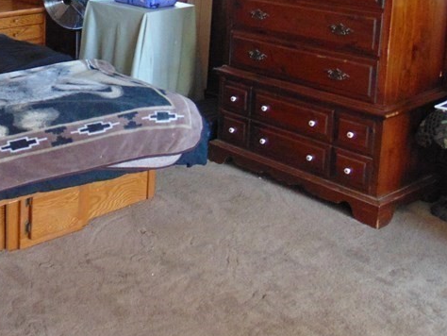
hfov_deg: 33.7
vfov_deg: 26.1
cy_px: 27
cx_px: 48
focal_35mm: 54
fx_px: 698
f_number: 3
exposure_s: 1/30
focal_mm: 4.5
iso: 400
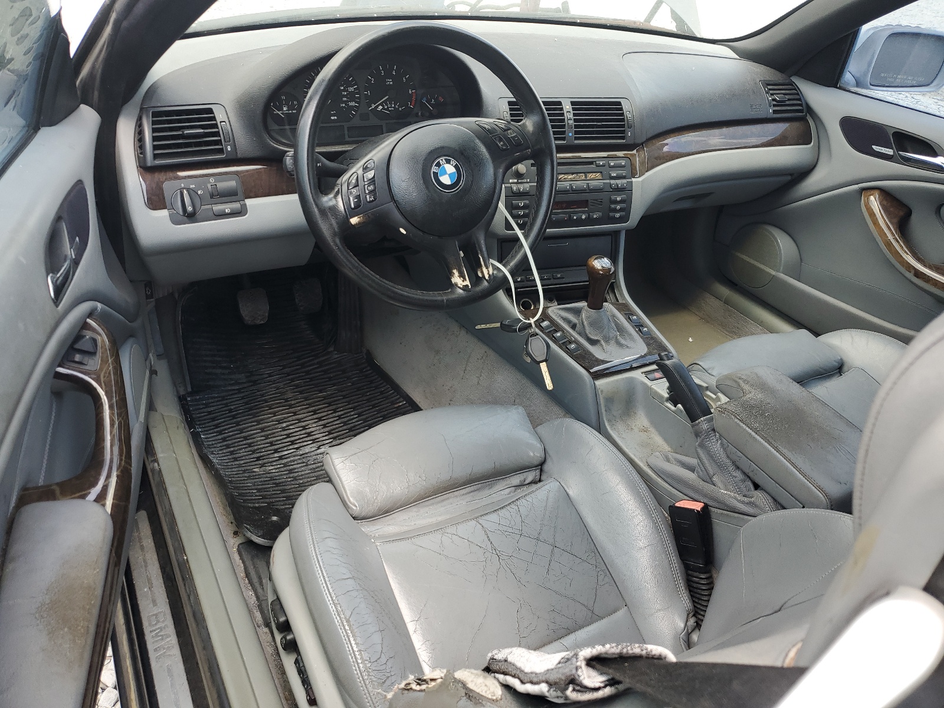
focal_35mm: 26
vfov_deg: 53.1
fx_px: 709
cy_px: 354
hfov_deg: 67.3
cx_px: 472
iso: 50
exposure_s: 1/263
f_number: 1.5
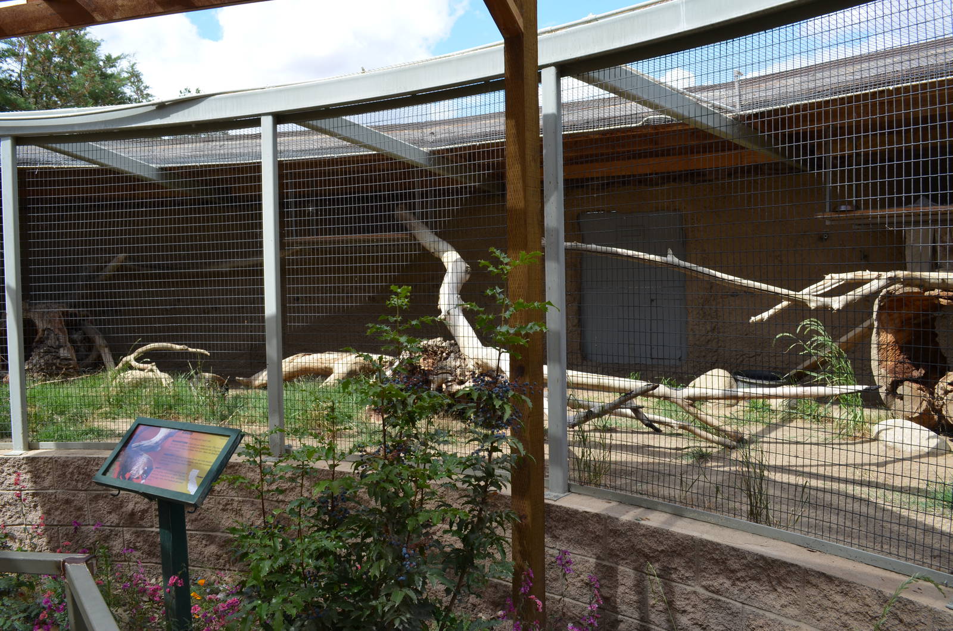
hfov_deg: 67.5
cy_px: 316
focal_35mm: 27
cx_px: 476
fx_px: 713
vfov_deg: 47.7
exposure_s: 1/250
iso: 180
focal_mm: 18
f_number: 8
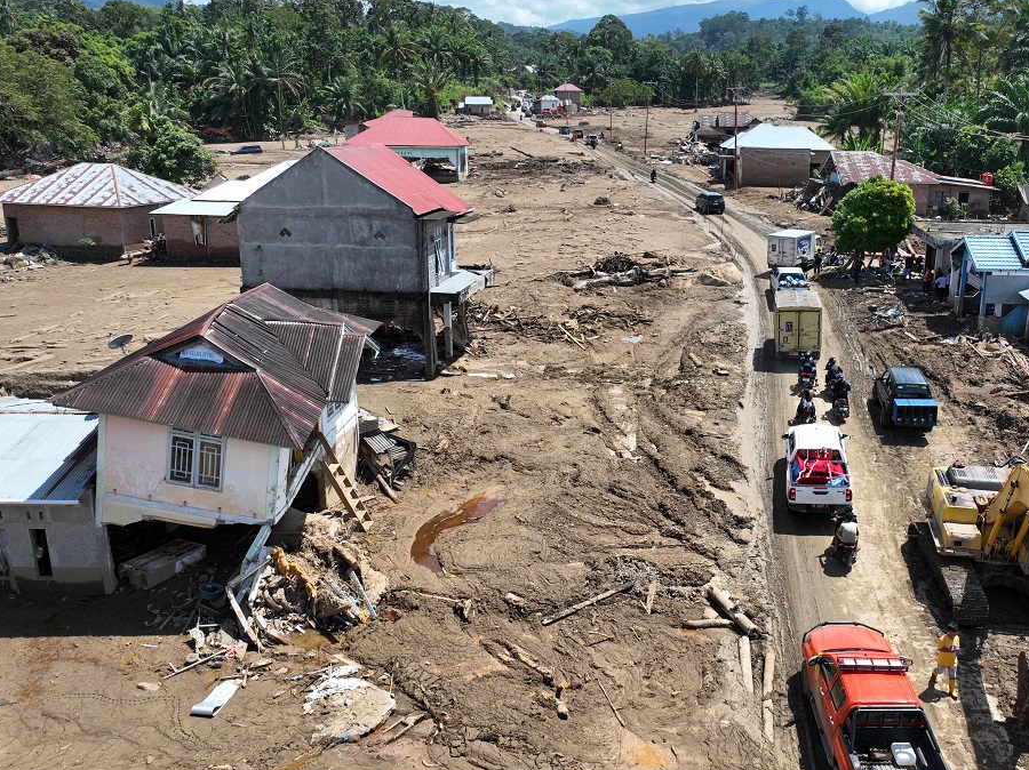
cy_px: 363
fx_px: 951
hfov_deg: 56.4
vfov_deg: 44.1
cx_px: 623
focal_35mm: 32
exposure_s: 1/640
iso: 160
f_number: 2.8
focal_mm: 12.29
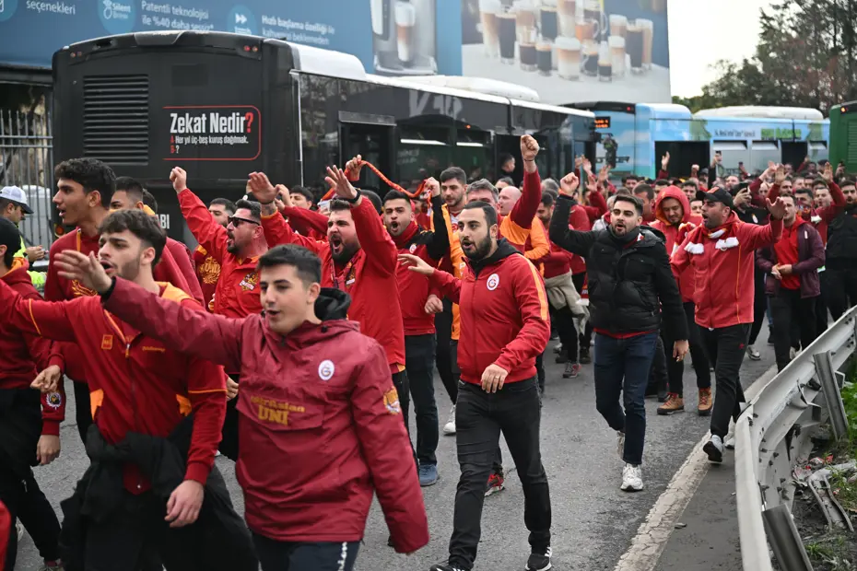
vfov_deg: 26.0
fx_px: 1238
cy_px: 286
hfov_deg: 38.2
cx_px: 428
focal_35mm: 52
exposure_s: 1/500
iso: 400
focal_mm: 52
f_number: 2.8
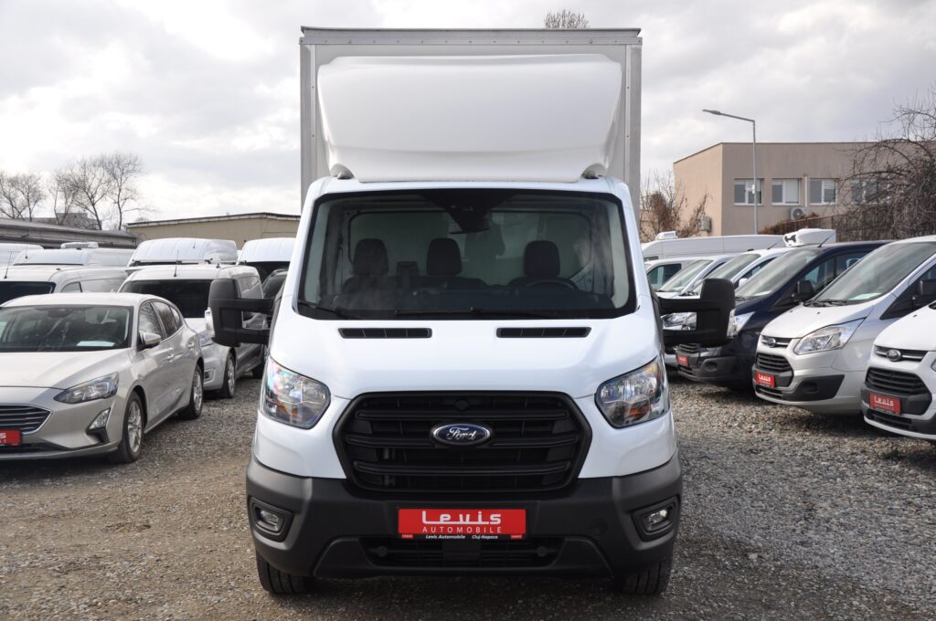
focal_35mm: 39
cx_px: 468
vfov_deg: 34.1
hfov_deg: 49.6
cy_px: 310
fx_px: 1013
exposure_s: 1/250
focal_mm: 26
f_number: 8
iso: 400
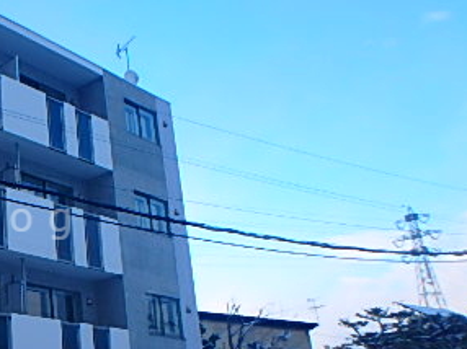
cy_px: 220
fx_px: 634
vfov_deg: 30.7
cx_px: -33
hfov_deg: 35.3
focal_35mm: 47
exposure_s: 1/400
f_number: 3.5
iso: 125
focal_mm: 3.7
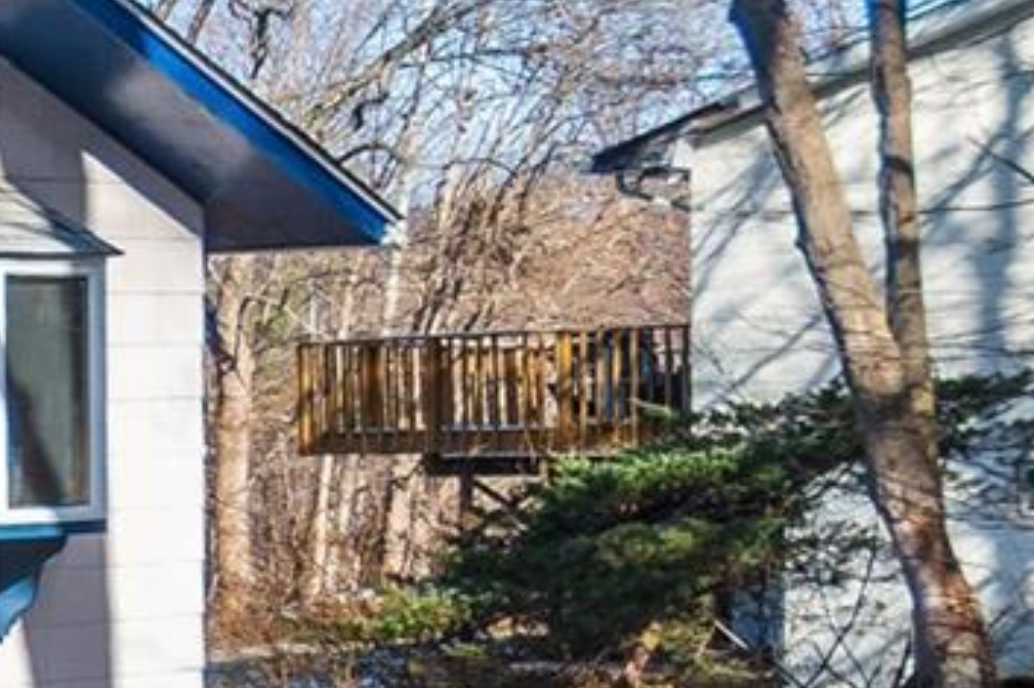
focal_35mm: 87
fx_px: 2498
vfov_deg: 14.5
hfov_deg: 16.6
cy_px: 1060
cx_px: -1116
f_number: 4.5
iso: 100
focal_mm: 10
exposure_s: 1/500
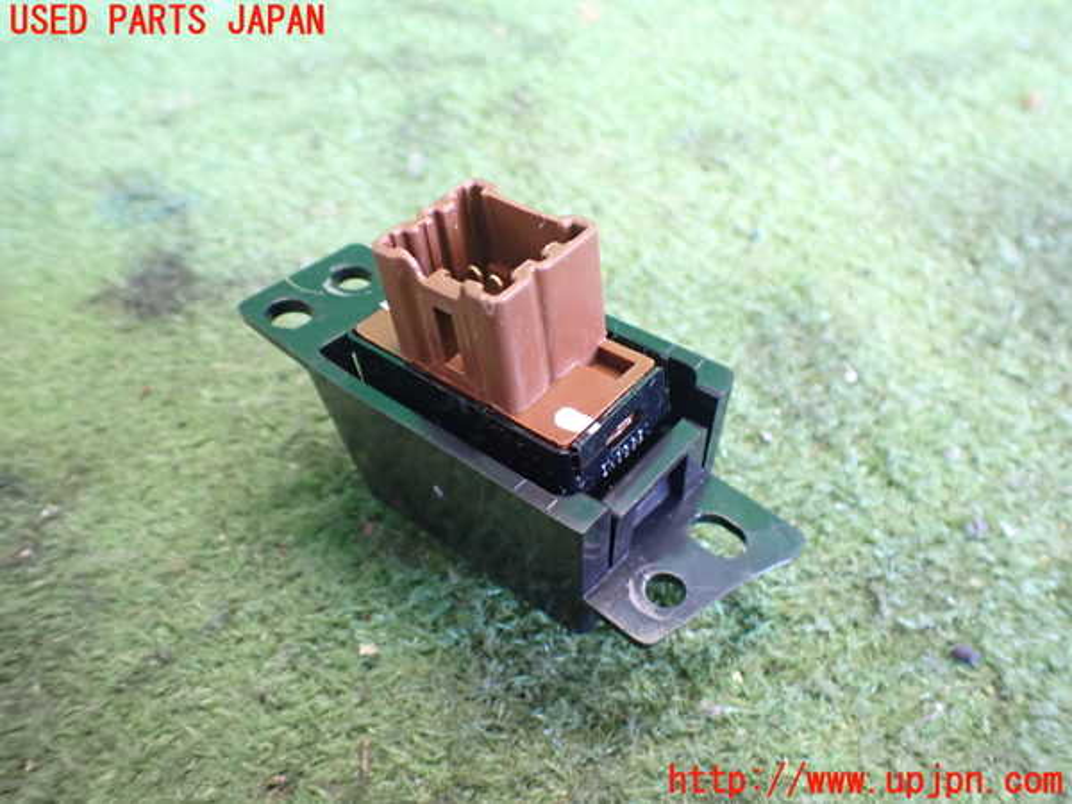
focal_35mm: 30
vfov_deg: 46.8
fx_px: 929
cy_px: 402
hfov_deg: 60.0
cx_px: 536
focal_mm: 5.4
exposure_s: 1/30
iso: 800
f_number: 2.3
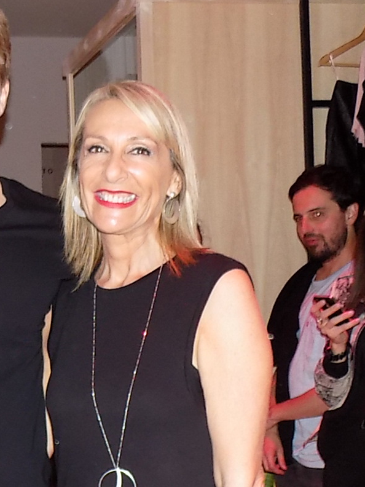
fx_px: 928
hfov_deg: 20.4
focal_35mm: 66
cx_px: -106
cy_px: 308
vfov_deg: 29.3
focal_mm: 4
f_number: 3.1
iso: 250
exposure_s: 1/30
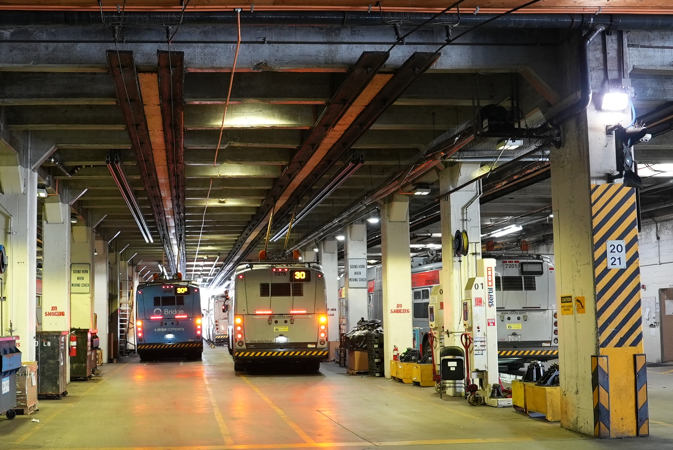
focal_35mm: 47
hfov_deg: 41.4
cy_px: 241
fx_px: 879
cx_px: 227
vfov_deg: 28.7
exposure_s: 1/160
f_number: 2.8
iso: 2000
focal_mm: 24
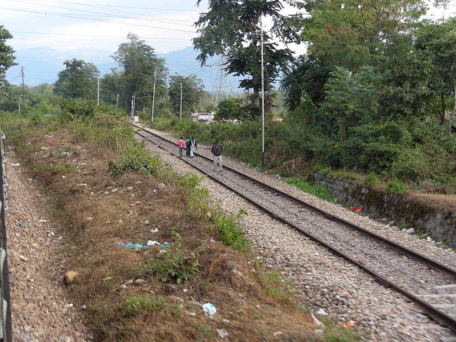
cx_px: 228
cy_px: 171
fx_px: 698
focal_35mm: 53
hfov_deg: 36.2
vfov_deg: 27.5
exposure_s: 1/125
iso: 50
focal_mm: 8.8
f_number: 4
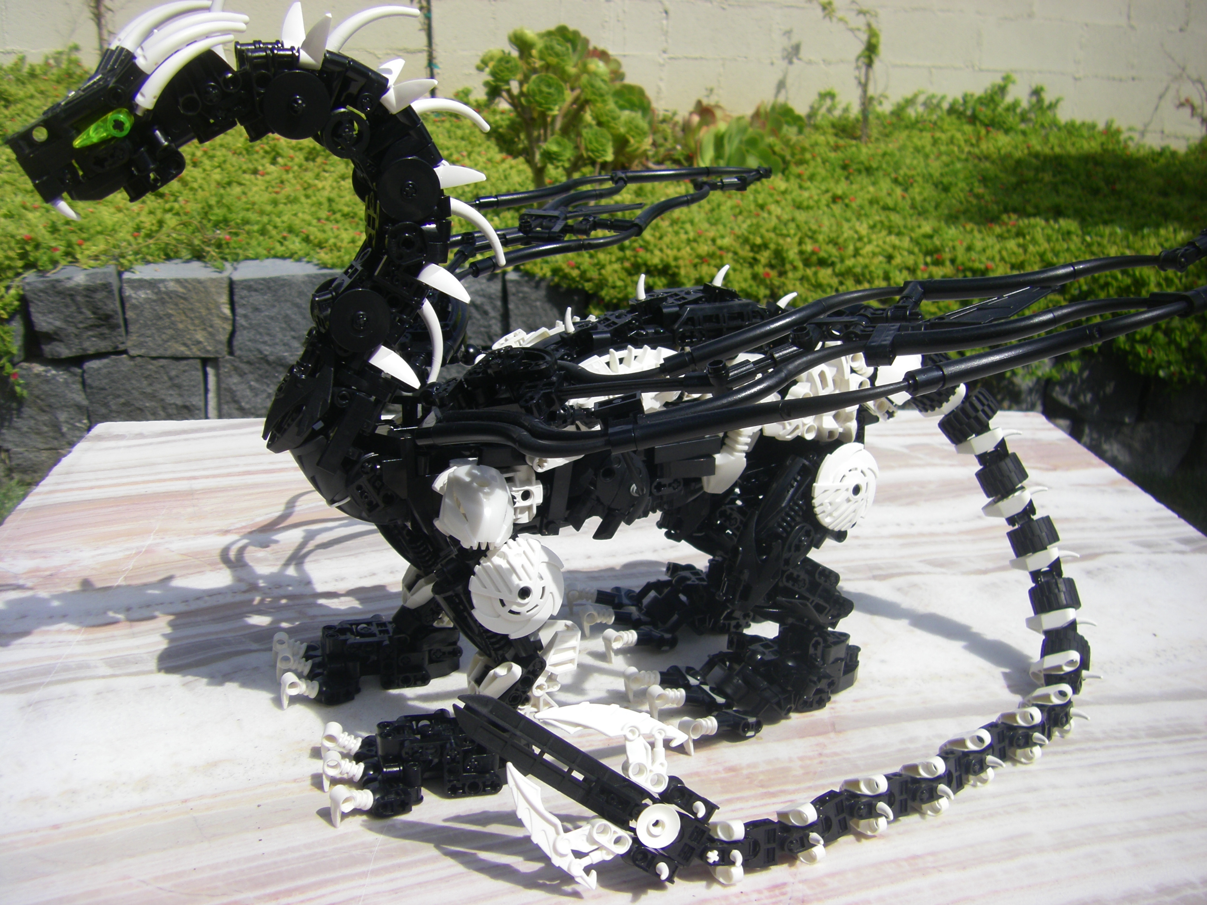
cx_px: 604
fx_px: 1325
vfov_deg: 37.7
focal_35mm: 38
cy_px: 452
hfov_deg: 49.0
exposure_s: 1/320
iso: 64
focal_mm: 6.3
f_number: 7
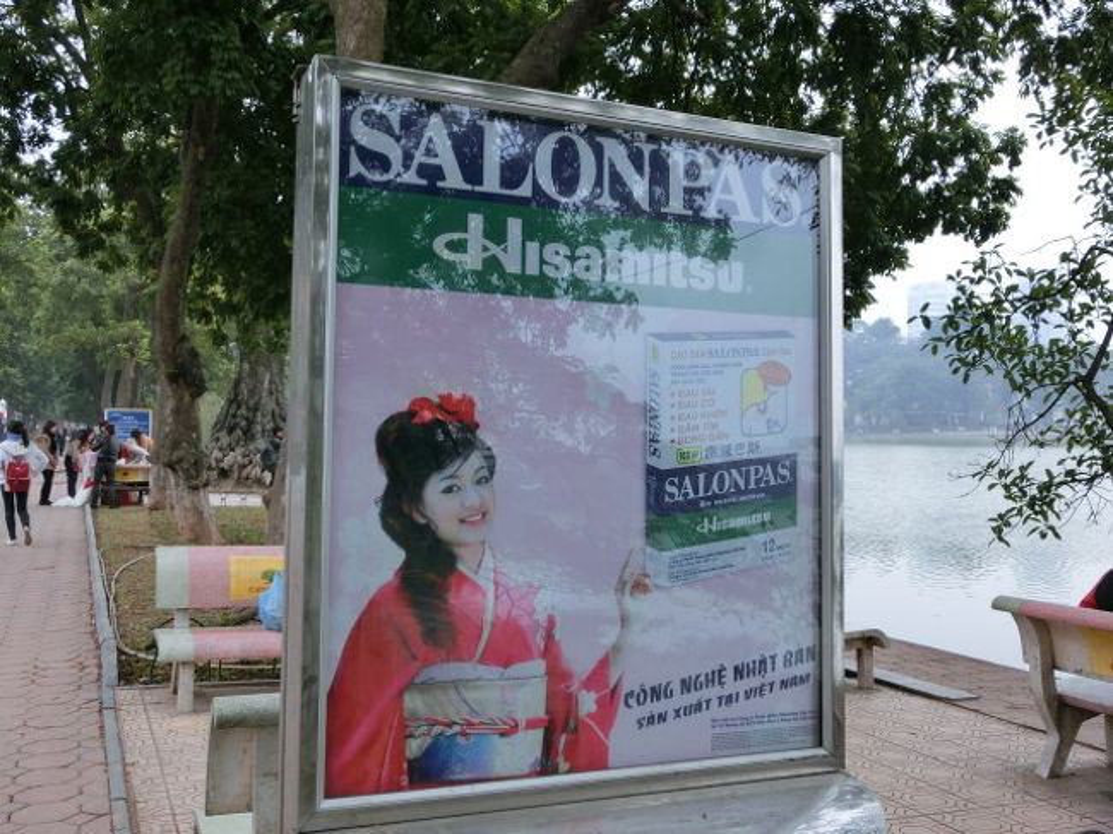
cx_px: 556
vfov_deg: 40.7
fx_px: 1125
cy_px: 417
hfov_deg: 52.6
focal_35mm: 35
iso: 80
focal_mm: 6.1
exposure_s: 1/125
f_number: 3.2
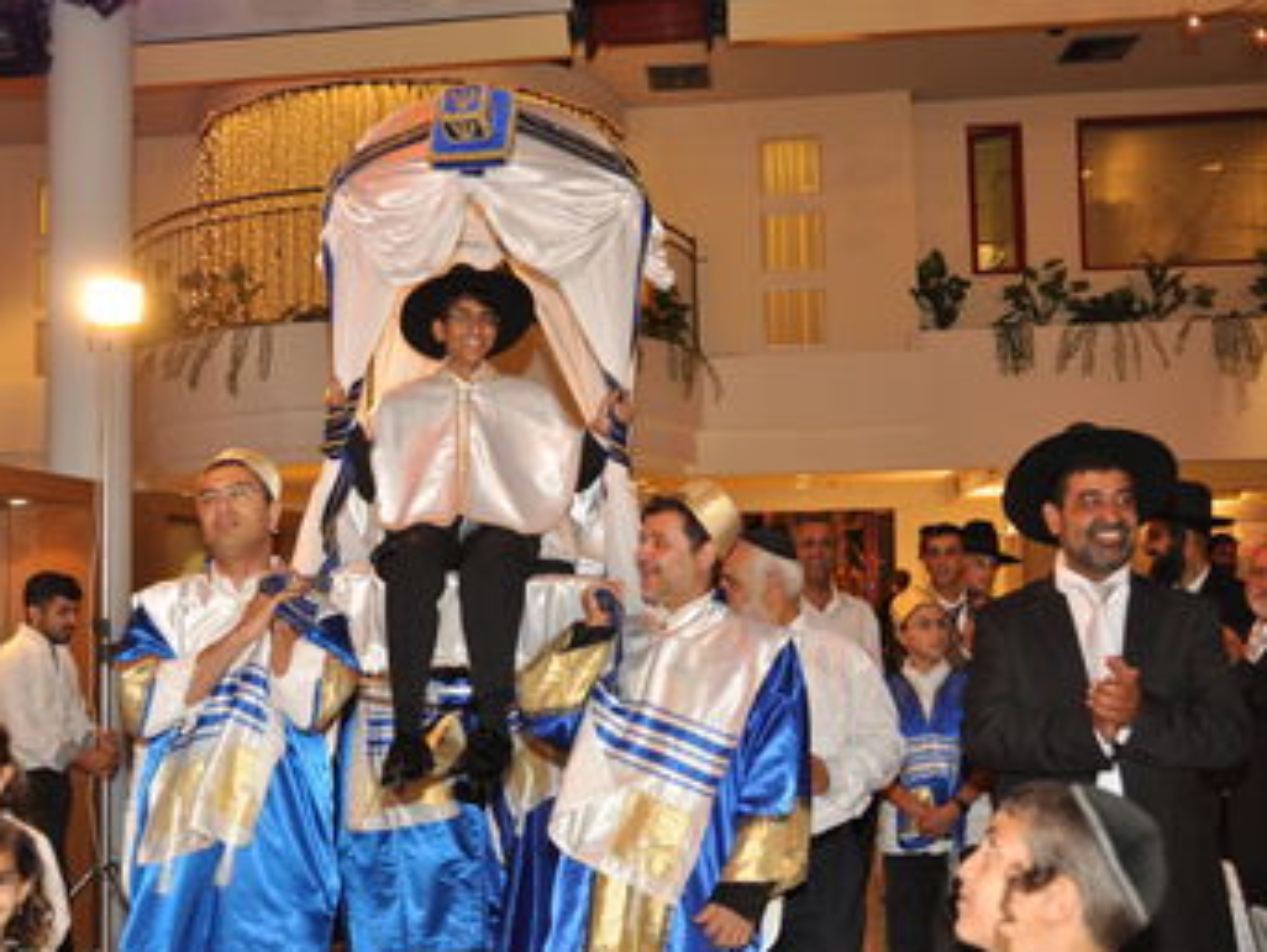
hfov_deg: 50.1
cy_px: 487
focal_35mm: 37
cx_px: 589
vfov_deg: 38.7
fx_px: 1355
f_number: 4
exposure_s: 1/60
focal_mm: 22
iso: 400
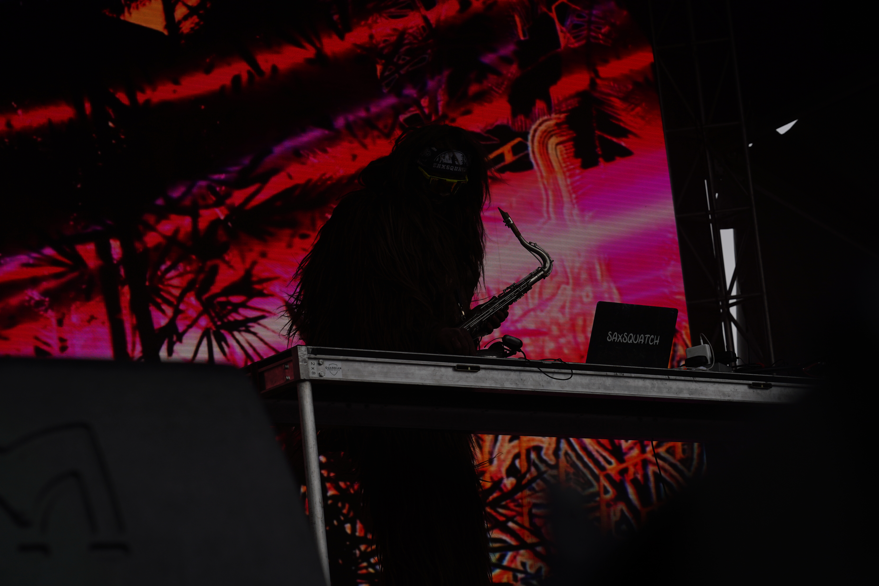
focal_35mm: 105
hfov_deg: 19.5
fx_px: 2564
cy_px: 293
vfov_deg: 13.0
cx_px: 440
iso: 100
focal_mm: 105
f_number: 8
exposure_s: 1/500
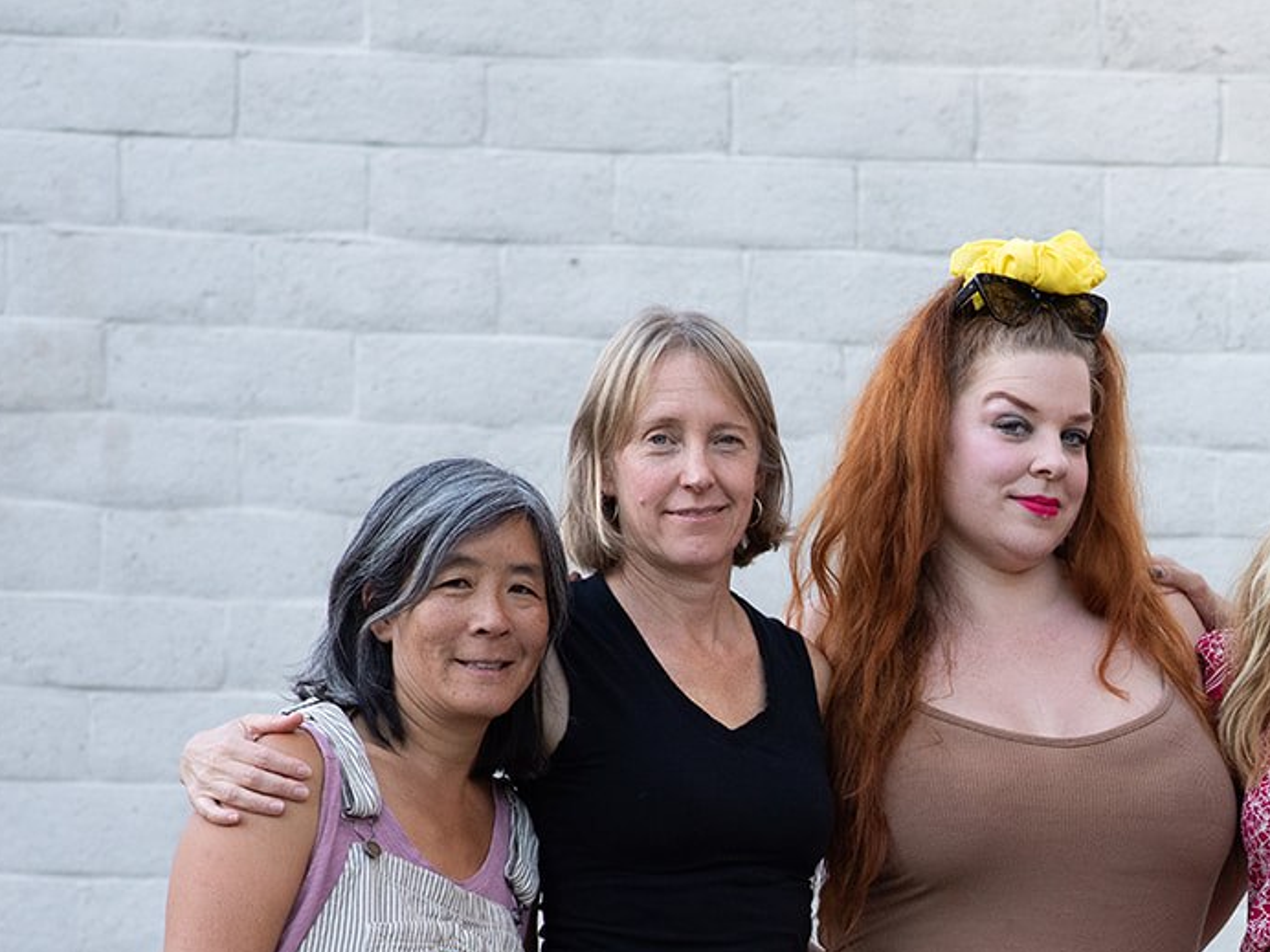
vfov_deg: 7.8
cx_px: 1222
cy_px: 945
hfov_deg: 10.4
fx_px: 6934
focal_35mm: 189
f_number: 5.6
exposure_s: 1/500
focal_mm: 85
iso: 1600
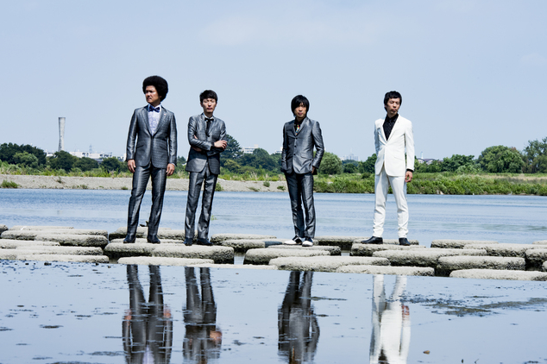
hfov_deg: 14.7
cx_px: 269
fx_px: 2126
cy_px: 199
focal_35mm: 140
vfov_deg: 9.8
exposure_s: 1/160
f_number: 22
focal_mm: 125
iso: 160
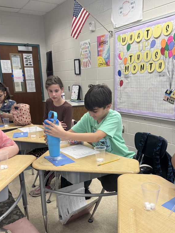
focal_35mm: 32
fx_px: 216
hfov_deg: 44.2
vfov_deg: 56.1
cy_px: 146
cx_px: 89
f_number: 1.78
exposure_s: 1/120
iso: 160
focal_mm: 6.76
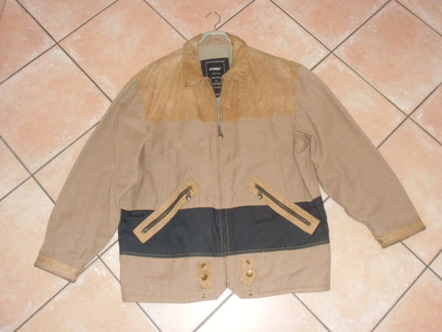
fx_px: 383
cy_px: 166
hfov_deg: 60.0
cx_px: 221
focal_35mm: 30
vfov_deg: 46.8
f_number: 3.5
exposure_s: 1/60
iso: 400
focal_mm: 5.36
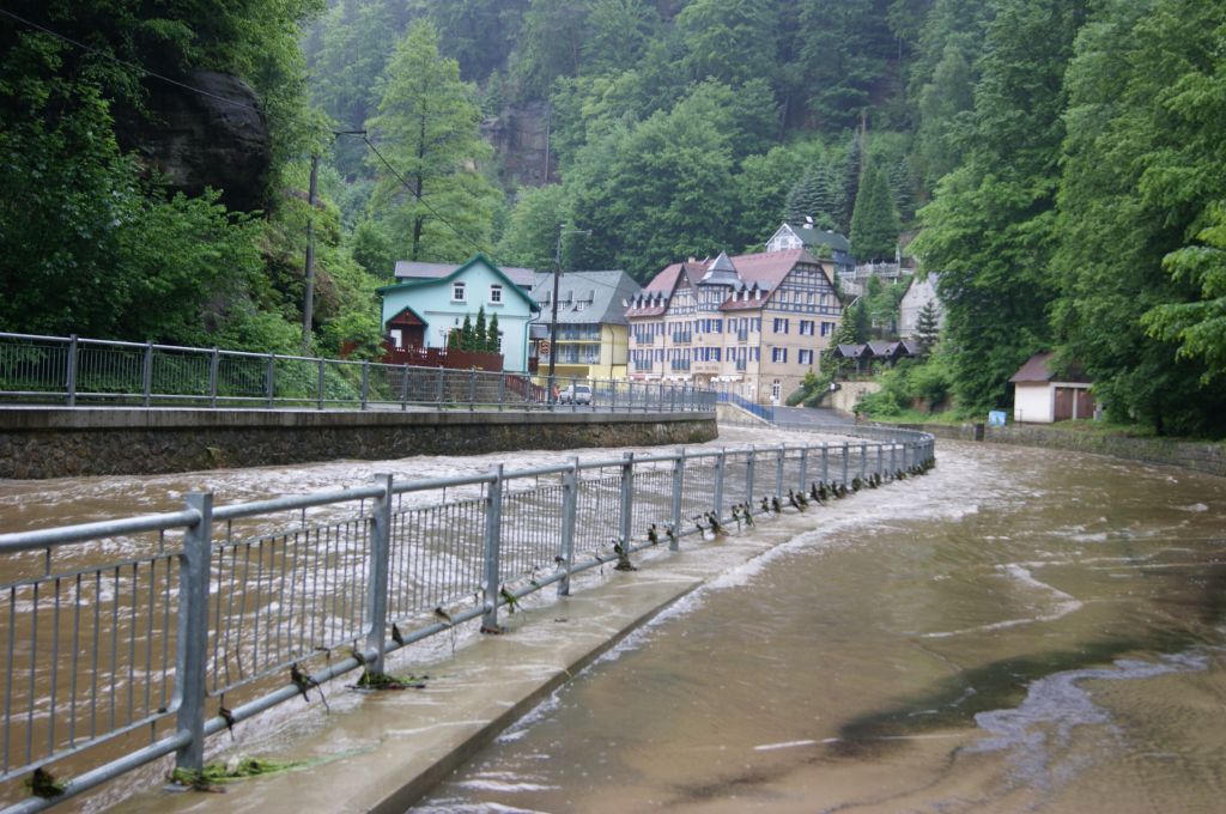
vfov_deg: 34.1
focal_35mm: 39
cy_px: 407
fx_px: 1326
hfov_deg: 49.6
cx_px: 613
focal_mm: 26
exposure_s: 1/40
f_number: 4.5
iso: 100
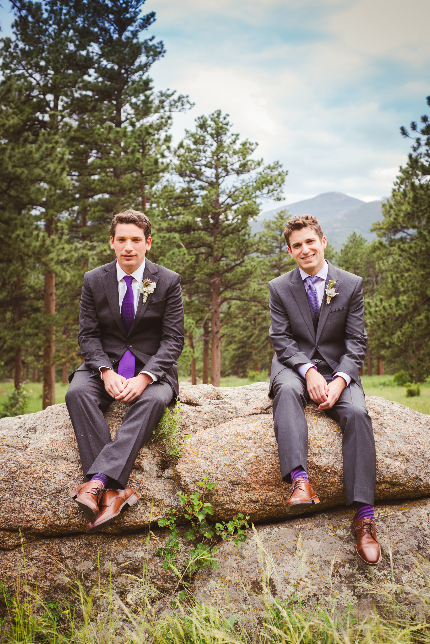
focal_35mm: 50
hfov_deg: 27.0
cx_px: 215
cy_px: 322
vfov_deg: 39.6
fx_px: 895
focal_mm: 50
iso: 400
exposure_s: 1/500
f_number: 4.5
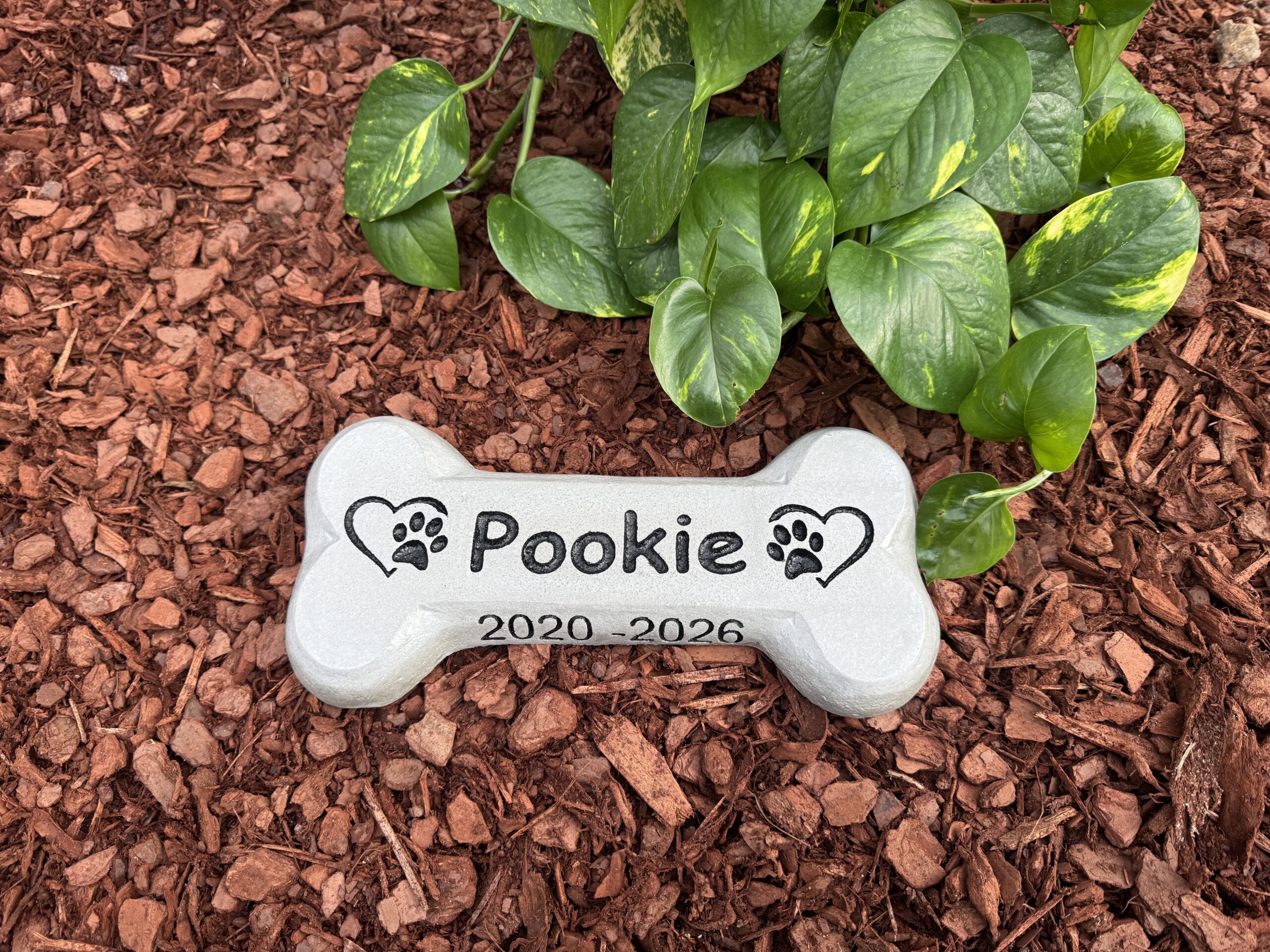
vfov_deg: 56.8
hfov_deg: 71.6
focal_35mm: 24
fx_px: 881
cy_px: 476
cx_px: 635
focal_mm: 6.76
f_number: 1.78
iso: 80
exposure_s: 1/474
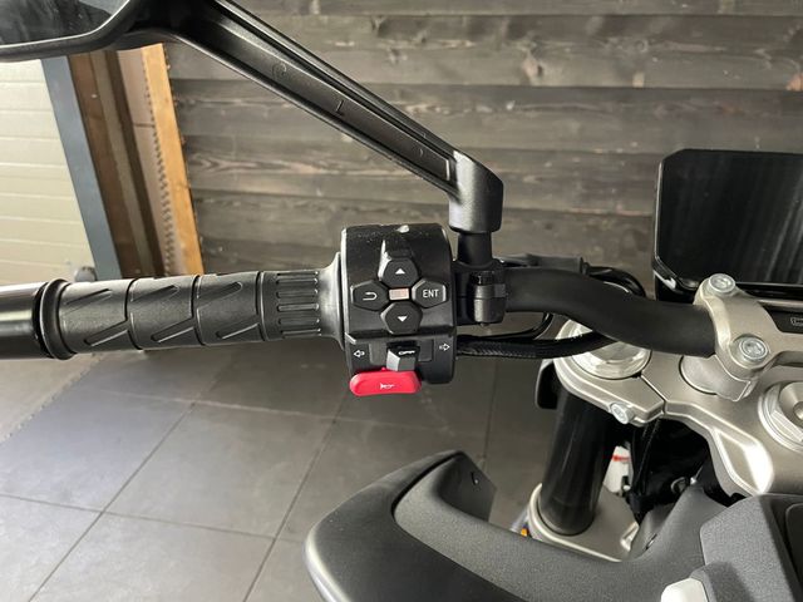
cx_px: 402
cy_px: 301
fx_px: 603
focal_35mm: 26
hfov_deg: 67.3
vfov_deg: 53.1
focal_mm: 4.2
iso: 500
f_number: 1.6
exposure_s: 1/25
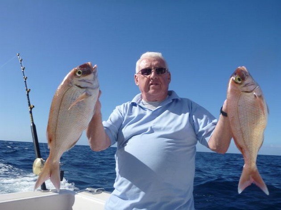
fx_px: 227
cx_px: 140
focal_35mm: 28
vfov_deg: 49.7
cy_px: 105
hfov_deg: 63.5
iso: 100
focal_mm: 4.9
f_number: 10
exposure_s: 1/160
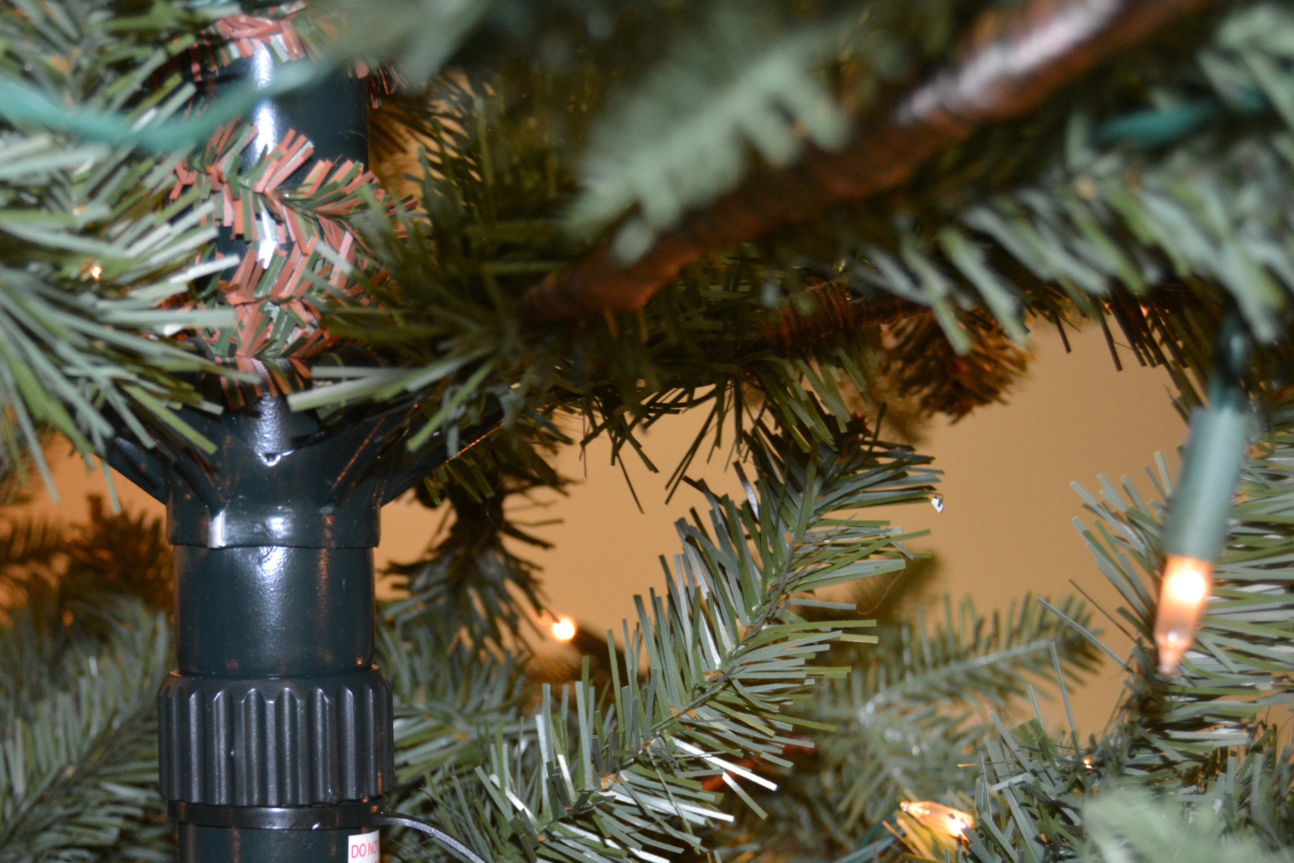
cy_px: 584
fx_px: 2362
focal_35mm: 66
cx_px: 408
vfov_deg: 20.6
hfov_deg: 30.4
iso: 1250
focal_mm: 31
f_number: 4.2
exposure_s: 1/60
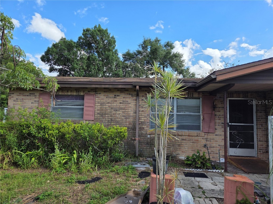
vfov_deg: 58.9
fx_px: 181
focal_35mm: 23
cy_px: 102
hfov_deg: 73.9
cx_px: 136
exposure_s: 1/3203
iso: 80
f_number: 1.8
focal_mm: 5.4
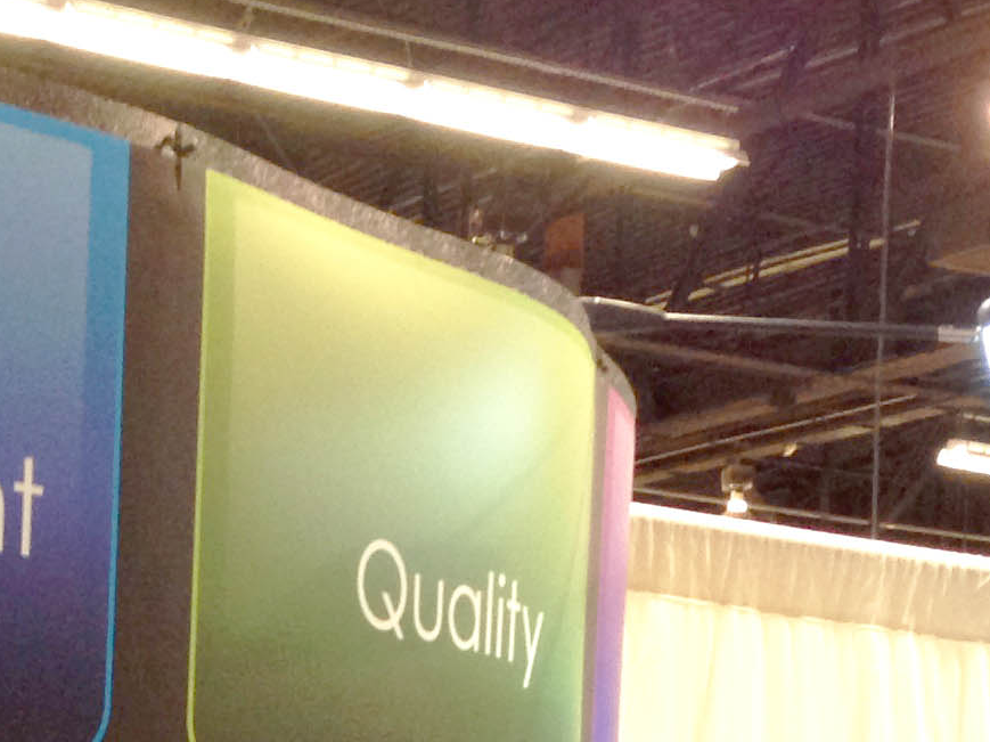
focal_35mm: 124
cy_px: 1298
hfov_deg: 15.8
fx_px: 3545
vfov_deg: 11.2
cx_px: 196
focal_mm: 4.12
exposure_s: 1/20
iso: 100
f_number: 2.4
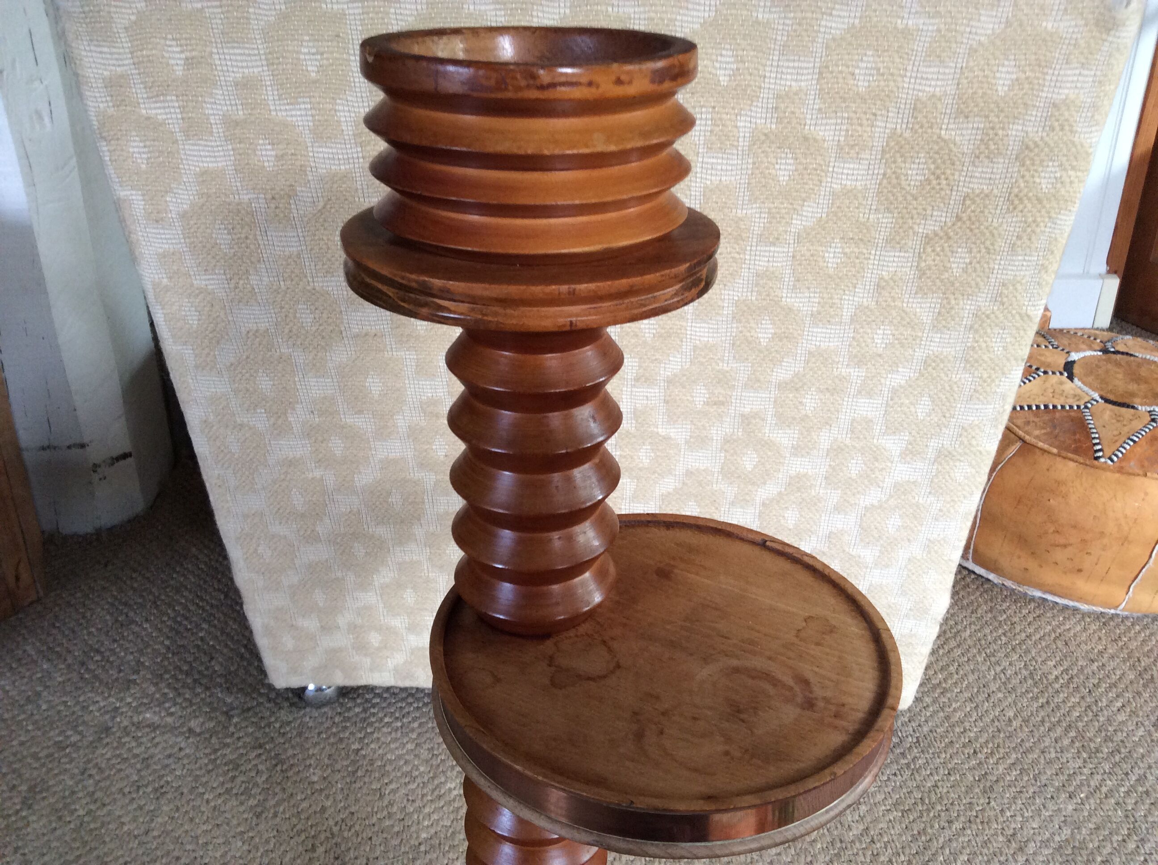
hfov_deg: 56.9
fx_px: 1069
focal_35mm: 32
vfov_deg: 44.1
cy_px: 432
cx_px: 579
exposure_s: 1/25
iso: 80
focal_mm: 3.3
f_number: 2.4
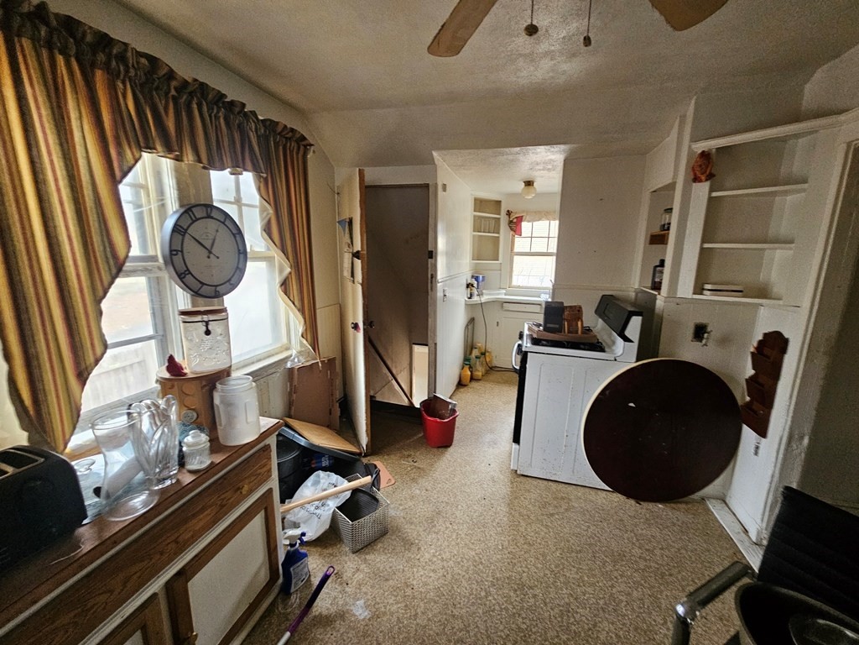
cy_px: 322
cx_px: 430
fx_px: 323
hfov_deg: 106.2
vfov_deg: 89.9
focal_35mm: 13
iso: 320
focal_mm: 2.2
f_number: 2.2
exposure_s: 1/40
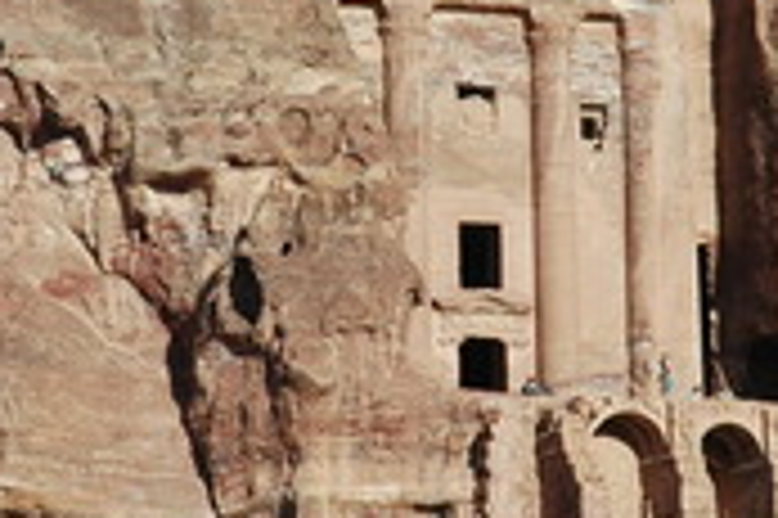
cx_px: 468
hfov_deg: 4.7
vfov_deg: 3.1
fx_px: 9457
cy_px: 74
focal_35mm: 438
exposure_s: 1/400
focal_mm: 70
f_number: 10
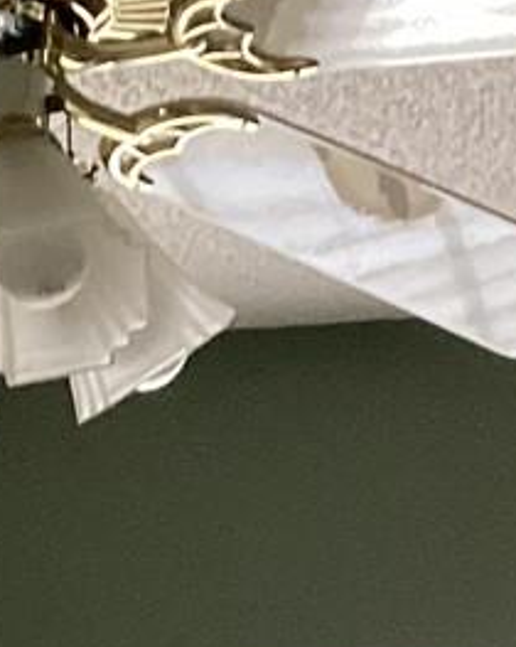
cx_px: 238
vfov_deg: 9.7
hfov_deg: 8.4
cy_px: 1328
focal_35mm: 184
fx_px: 3517
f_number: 2.4
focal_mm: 3.3
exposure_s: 1/60
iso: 100
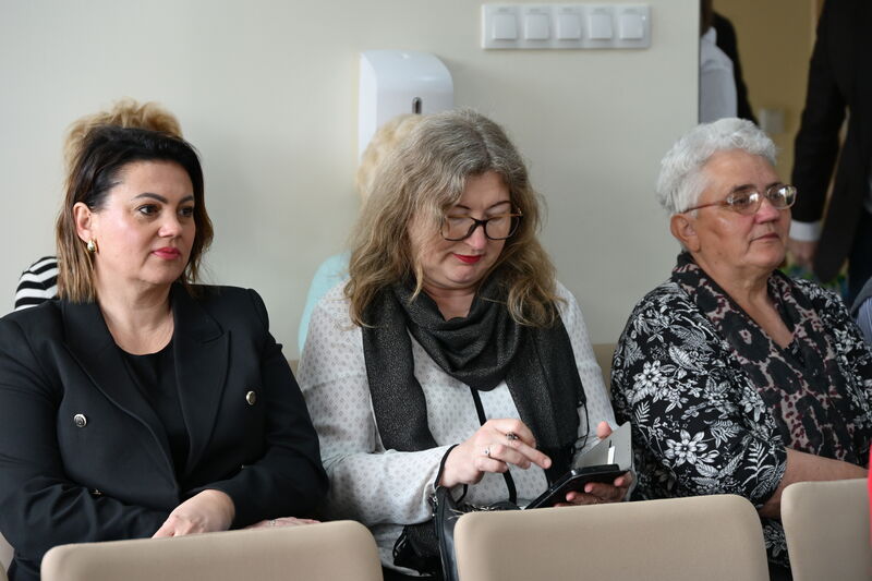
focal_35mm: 120
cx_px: 436
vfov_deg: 11.4
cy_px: 290
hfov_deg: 17.1
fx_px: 2906
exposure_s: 1/80
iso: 1250
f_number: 6.3
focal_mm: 120
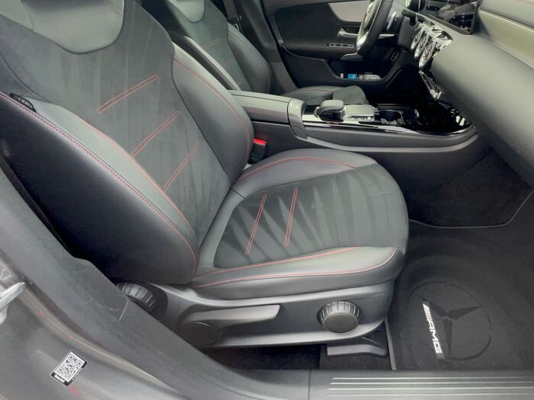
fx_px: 293
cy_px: 139
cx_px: 336
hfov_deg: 83.0
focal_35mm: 19
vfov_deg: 67.1
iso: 80
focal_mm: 1.57
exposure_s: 1/51
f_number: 1.8
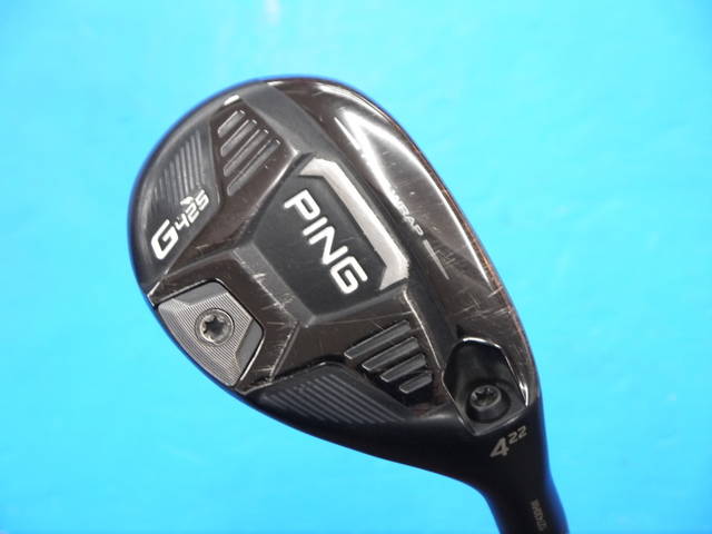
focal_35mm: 84
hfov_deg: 23.3
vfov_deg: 17.6
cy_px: 267
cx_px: 356
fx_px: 1728
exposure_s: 1/50
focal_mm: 42
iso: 800
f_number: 5.6
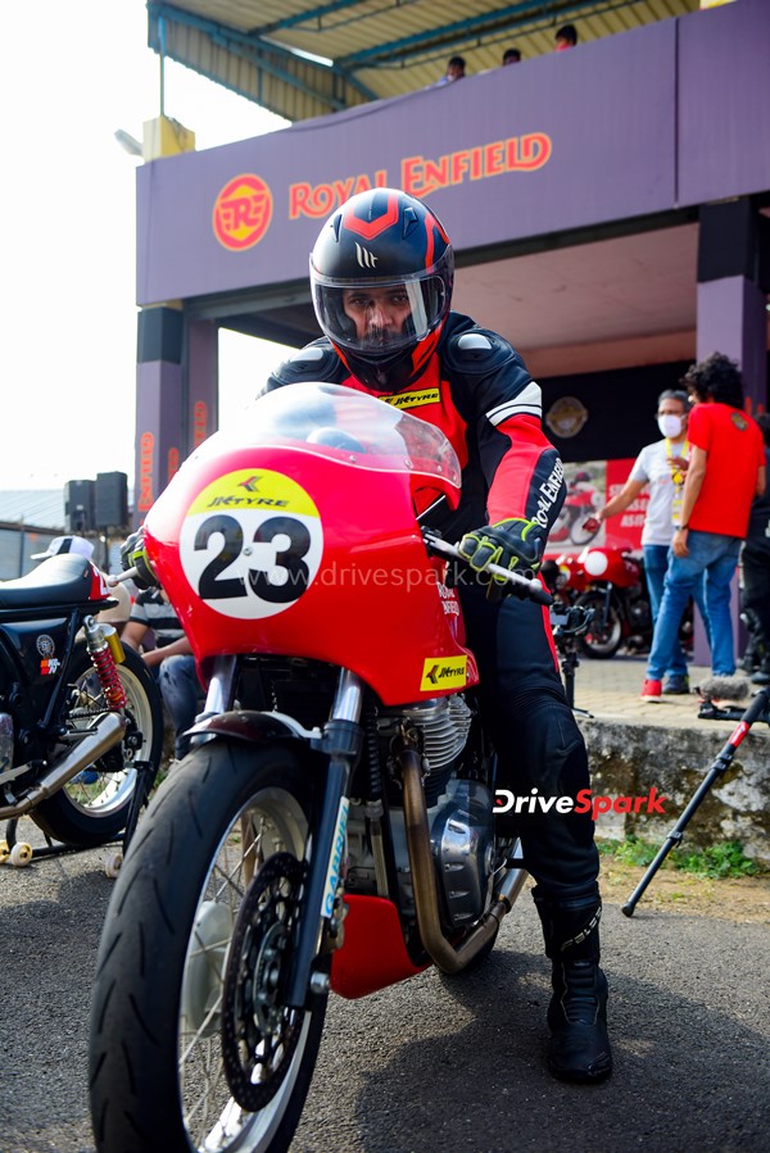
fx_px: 1282
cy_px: 576
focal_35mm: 40
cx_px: 385
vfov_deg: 48.4
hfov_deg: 33.4
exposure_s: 1/2500
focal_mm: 40
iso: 500
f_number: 3.5
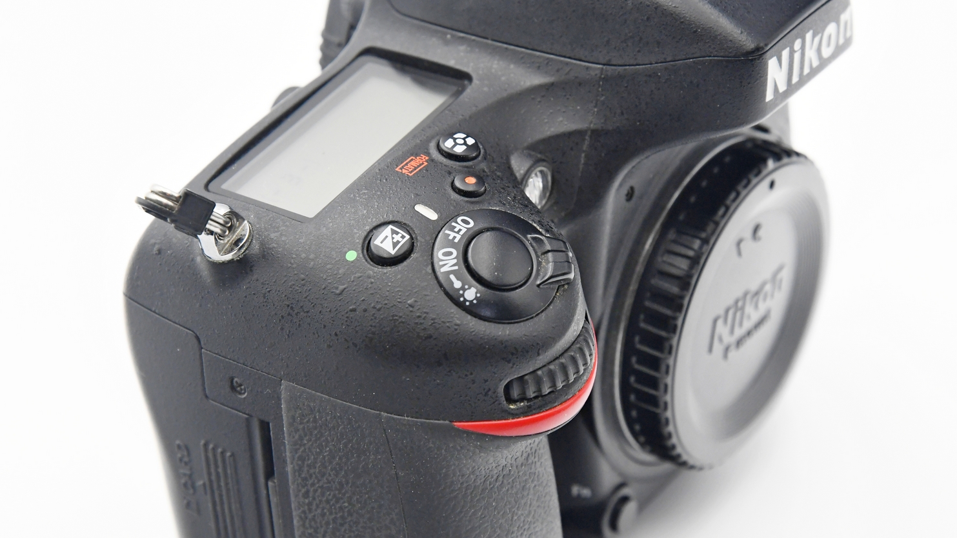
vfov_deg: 13.6
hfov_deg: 23.9
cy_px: 252
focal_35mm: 89
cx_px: 474
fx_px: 2258
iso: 1600
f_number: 8
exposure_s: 1/100
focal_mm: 56
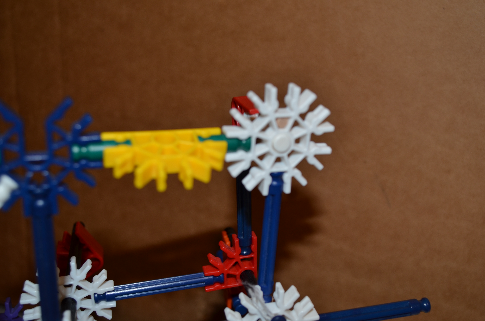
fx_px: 565
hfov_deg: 46.5
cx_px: 242
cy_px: 160
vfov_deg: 31.8
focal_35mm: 42
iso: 200
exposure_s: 1/30
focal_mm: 28
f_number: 5.6
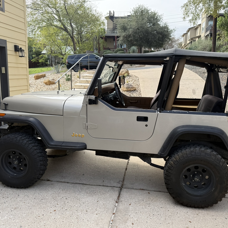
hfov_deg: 55.6
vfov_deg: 55.6
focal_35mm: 29
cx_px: 123
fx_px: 216
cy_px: 112
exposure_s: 1/1211
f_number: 1.78
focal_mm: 6.76
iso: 80
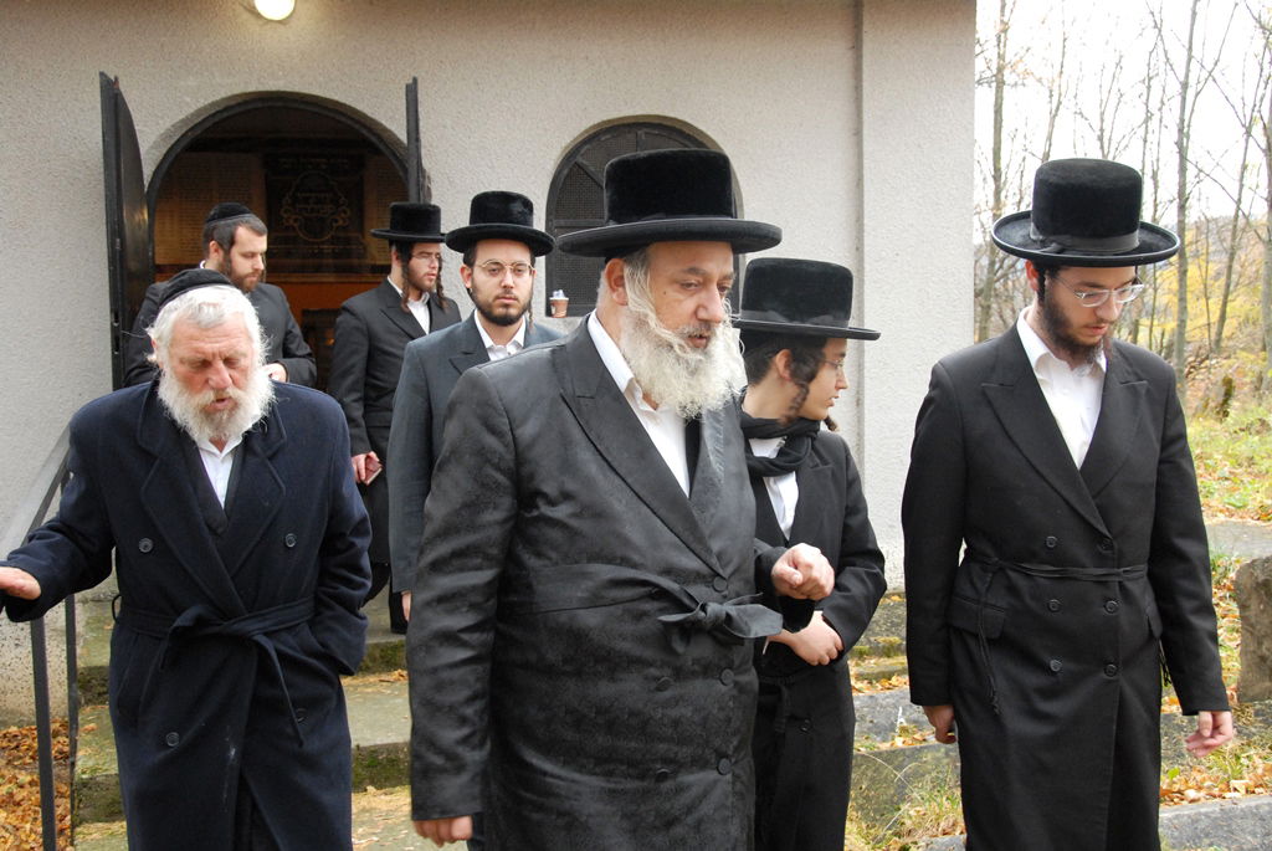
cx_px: 636
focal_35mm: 39
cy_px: 426
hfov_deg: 49.5
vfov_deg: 34.3
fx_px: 1379
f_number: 5.6
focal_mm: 26
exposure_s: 1/125
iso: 800
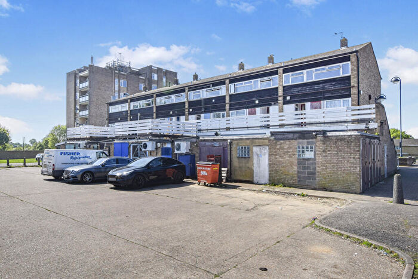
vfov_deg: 56.2
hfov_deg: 77.3
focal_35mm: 22
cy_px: 140
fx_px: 261
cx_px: 209
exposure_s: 1/400
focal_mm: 15
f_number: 10
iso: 200
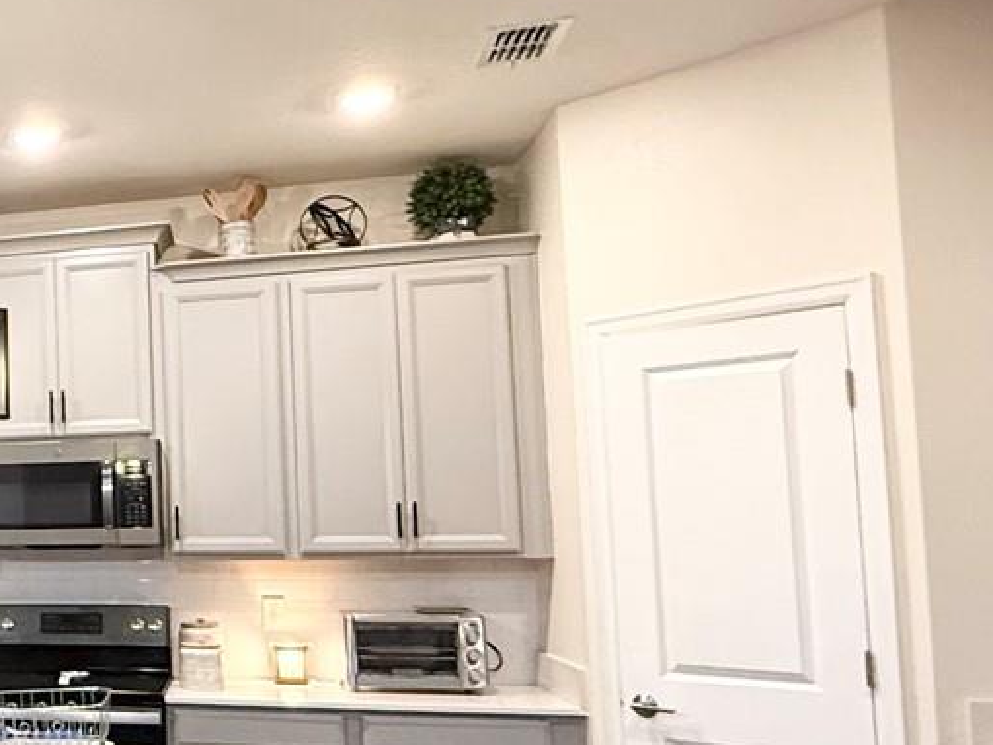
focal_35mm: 44
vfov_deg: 32.8
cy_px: 454
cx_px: -191
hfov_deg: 34.6
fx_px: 1262
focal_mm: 2.22
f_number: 2.2
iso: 500
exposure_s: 1/120
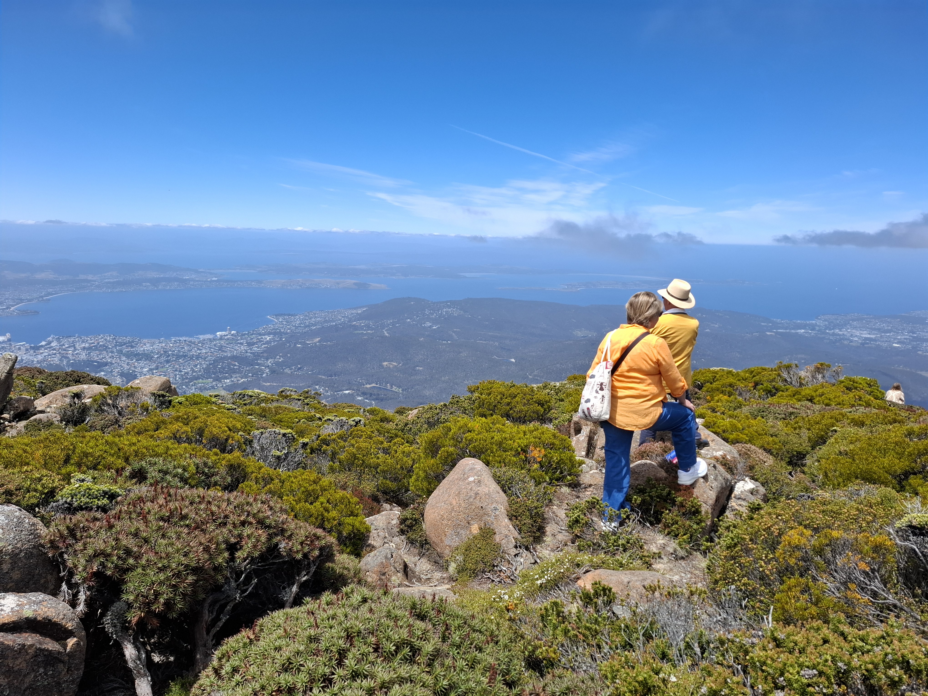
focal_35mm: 23
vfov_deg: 58.9
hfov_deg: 73.9
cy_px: 348
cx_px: 464
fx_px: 617
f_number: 1.8
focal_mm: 5.54
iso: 50
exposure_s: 1/1639
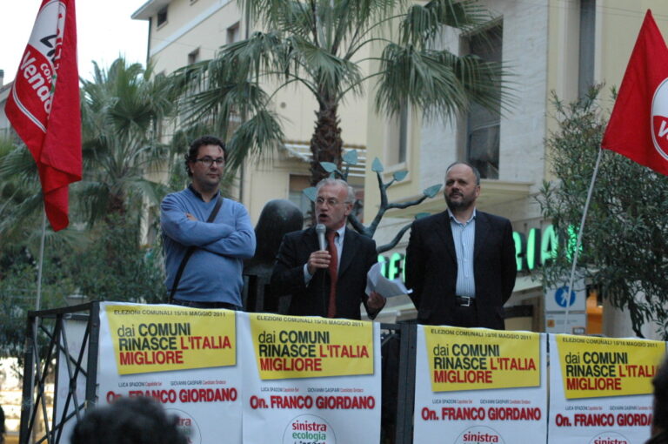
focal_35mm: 105
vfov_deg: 13.0
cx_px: 334
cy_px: 222
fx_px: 1946
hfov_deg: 19.5
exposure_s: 1/100
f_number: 5
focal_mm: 70
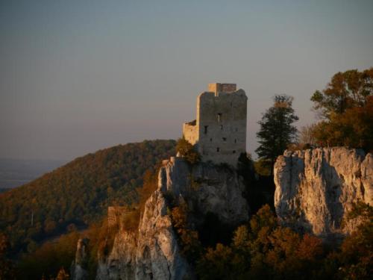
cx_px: 186
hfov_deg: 10.2
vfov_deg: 7.7
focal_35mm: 194
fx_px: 2090
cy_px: 140
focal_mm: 97
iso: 800
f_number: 5.4
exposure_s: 1/250
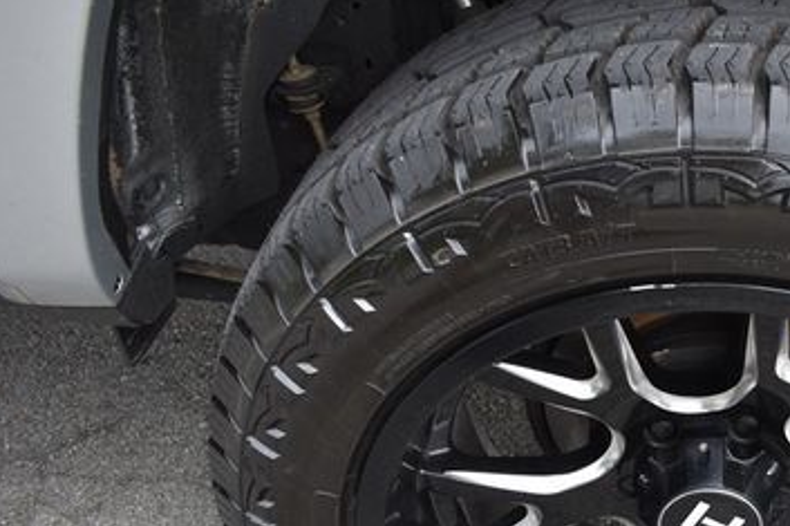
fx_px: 1075
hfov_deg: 37.8
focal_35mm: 49
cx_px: 707
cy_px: 433
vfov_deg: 26.9
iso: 400
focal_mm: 18
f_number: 5
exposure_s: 1/250
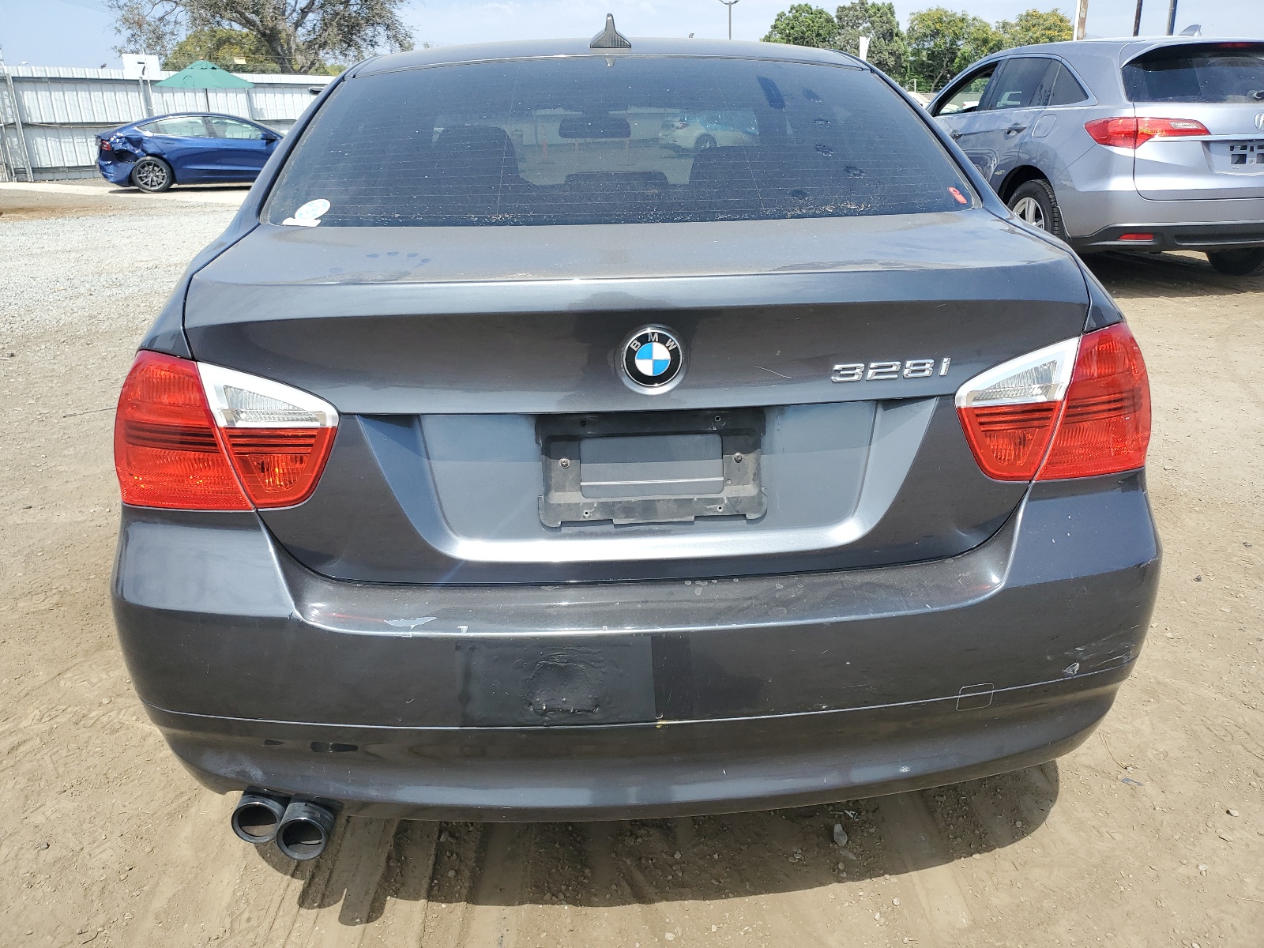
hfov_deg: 67.3
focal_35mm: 26
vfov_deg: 53.1
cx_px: 632
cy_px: 474
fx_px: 949
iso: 50
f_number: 1.5
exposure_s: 1/2000
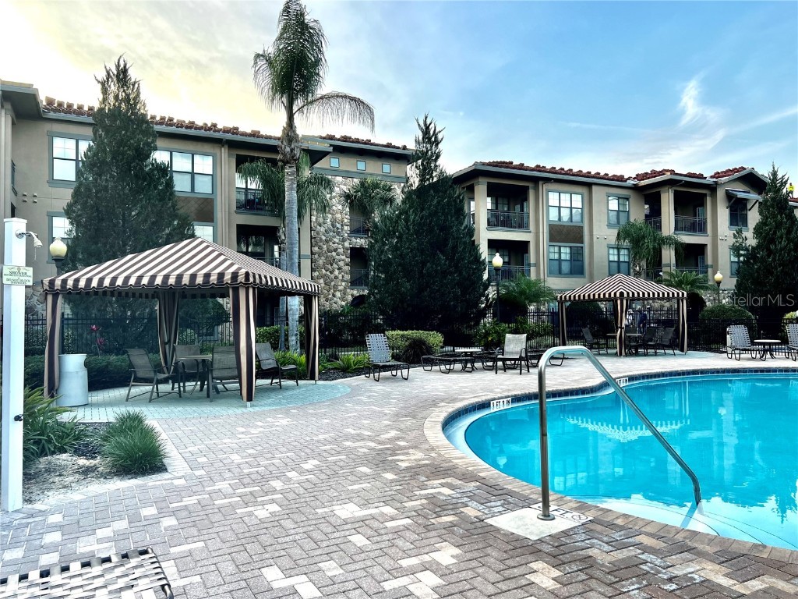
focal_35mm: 26
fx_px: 599
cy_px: 300
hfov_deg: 67.3
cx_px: 399
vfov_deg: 53.1
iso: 50
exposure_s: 1/539
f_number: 1.5
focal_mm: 5.7
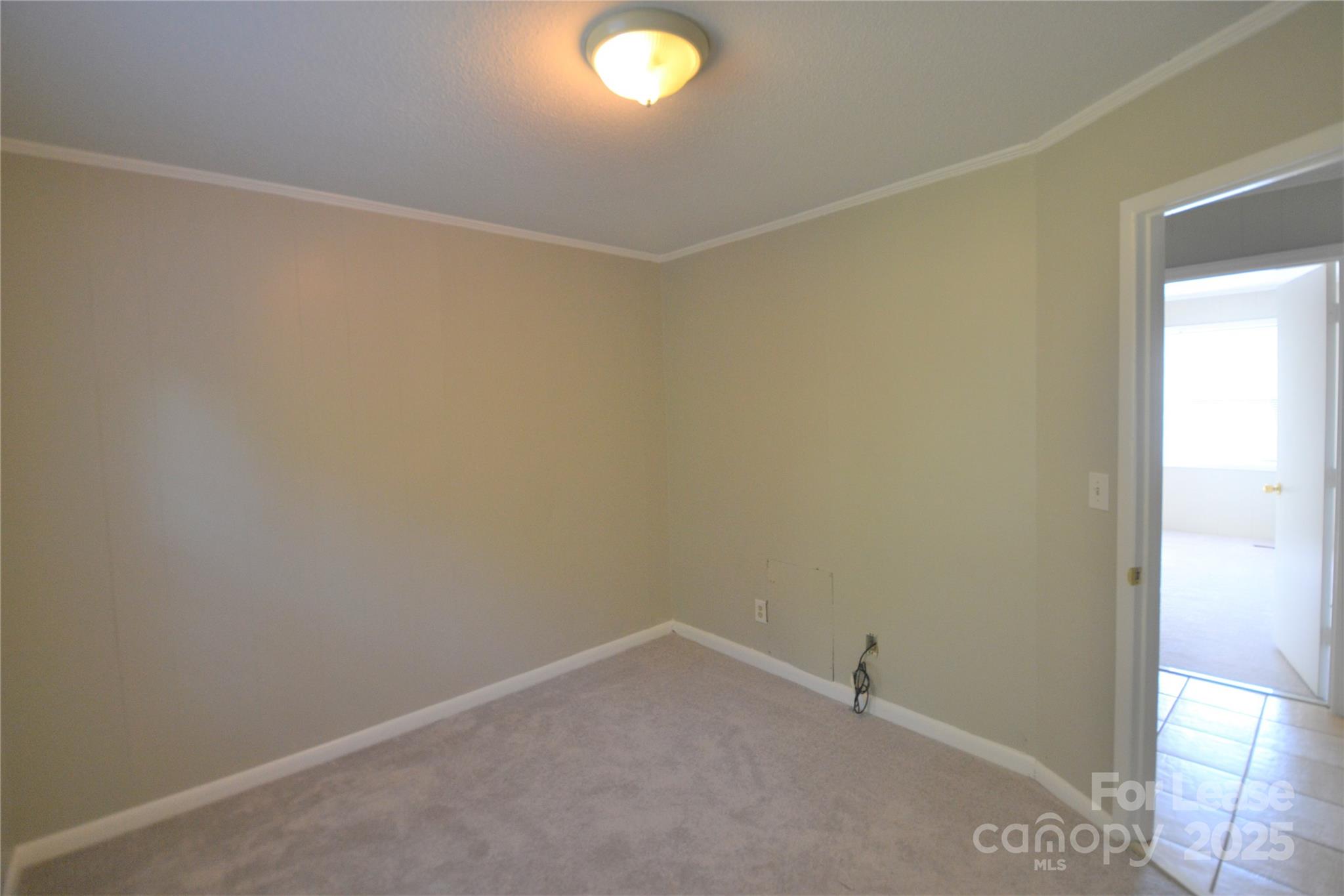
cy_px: 448
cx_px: 672
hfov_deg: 100.4
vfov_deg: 77.3
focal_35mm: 15
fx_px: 560
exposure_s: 1/60
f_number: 3.5
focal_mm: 10
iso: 500
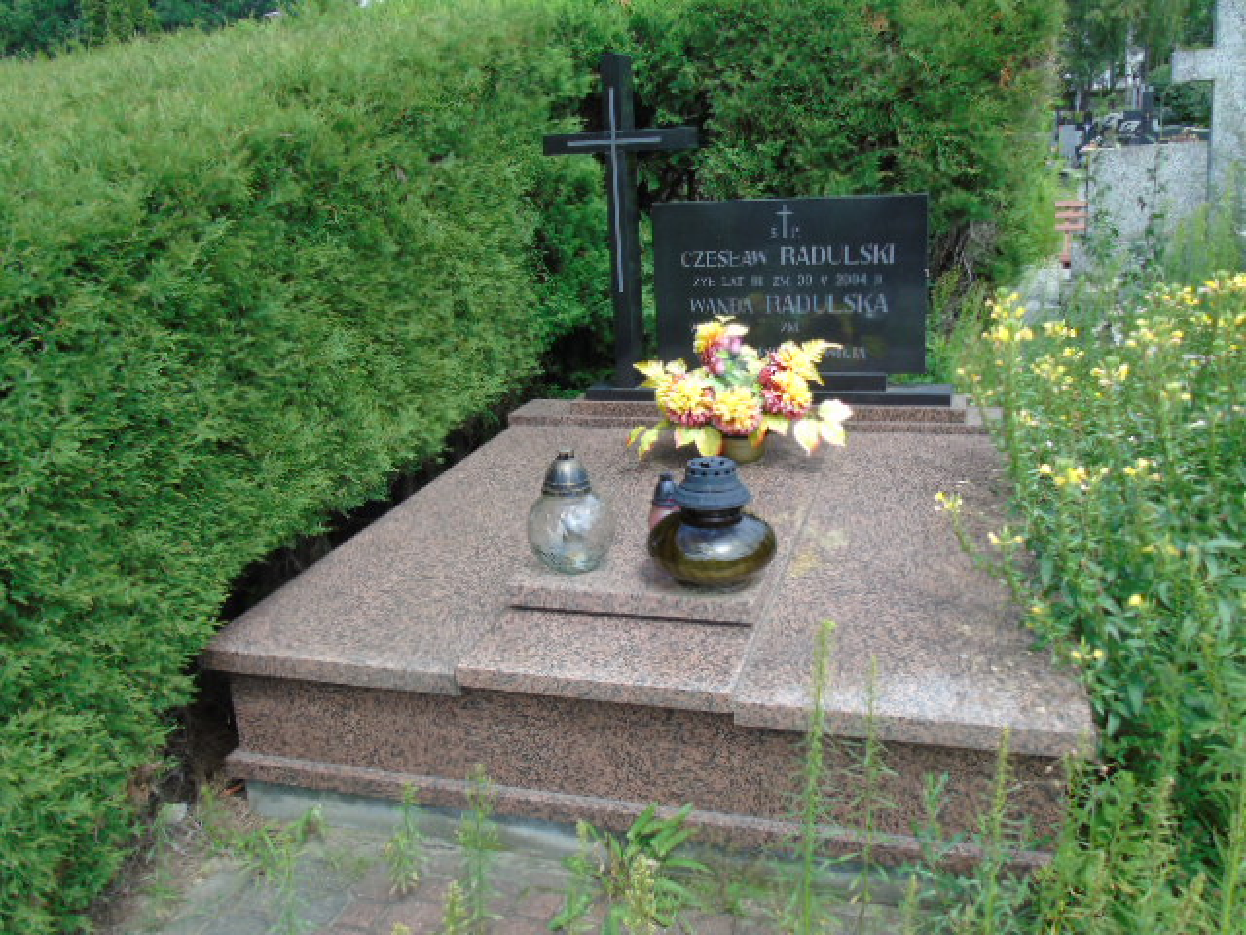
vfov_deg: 48.2
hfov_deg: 61.7
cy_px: 468
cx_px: 623
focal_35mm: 29
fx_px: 1044
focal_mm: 5.2
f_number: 3.6
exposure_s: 1/250
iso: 80
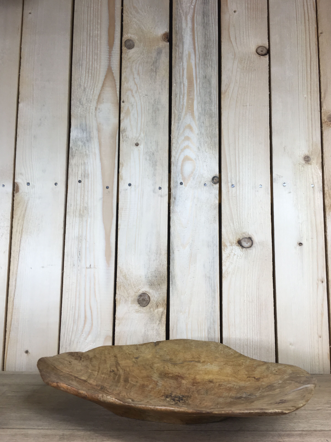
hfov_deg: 46.8
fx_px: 383
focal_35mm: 30
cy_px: 226
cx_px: 170
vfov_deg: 60.0
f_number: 2.2
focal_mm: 4.15
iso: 32
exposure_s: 1/50
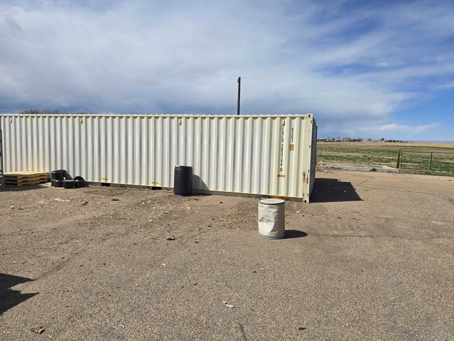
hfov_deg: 73.9
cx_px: 227
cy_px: 170
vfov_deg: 58.9
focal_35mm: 23
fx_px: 302
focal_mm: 6.3
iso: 12
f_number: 1.7
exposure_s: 1/1563
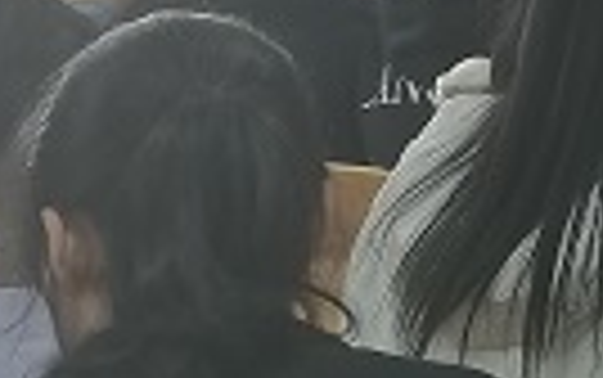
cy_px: -459
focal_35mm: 208
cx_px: 1264
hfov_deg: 9.3
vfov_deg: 6.1
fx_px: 3421
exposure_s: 1/50
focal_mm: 5.58
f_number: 1.8
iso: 250
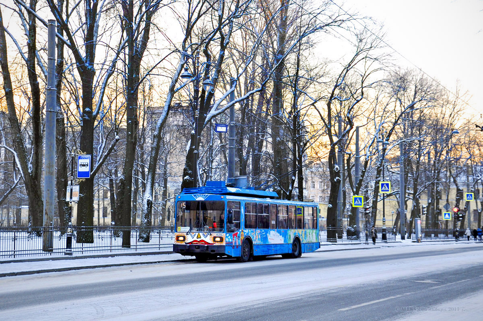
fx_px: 804
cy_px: 160
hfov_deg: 33.4
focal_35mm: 60
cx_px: 242
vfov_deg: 22.6
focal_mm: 40
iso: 400
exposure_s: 1/250
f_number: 5.6
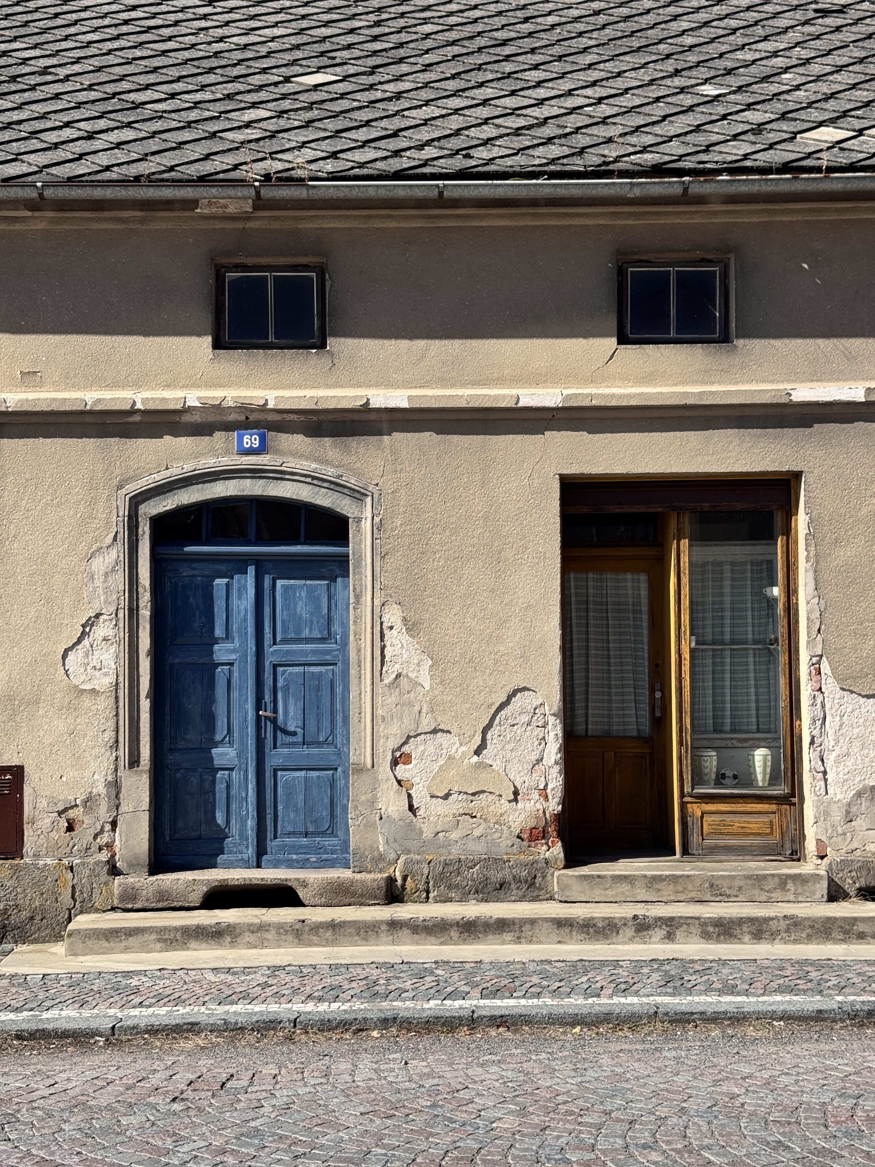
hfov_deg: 30.3
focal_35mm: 48
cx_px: 438
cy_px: 584
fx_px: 1618
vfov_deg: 39.7
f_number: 1.78
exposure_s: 1/4049
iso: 64
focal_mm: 6.76
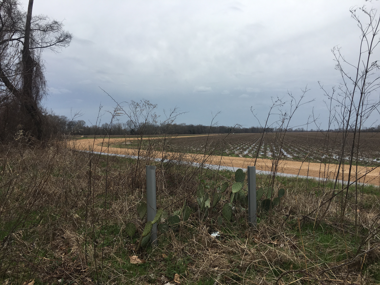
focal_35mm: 29
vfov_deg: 48.2
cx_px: 190
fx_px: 318
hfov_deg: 61.7
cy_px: 142
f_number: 2.2
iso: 25
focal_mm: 4.15
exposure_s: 1/927
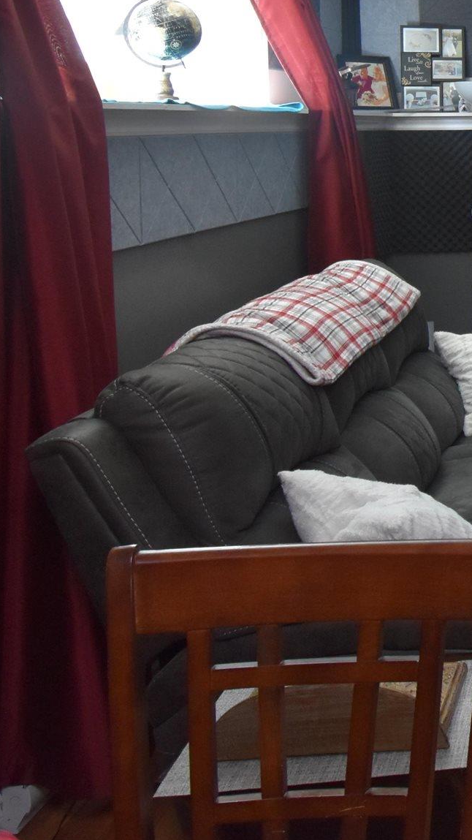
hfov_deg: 22.3
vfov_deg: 45.9
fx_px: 935
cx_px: 745
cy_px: 168
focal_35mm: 42
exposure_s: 1/60
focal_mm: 10
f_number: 4.5
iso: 1100
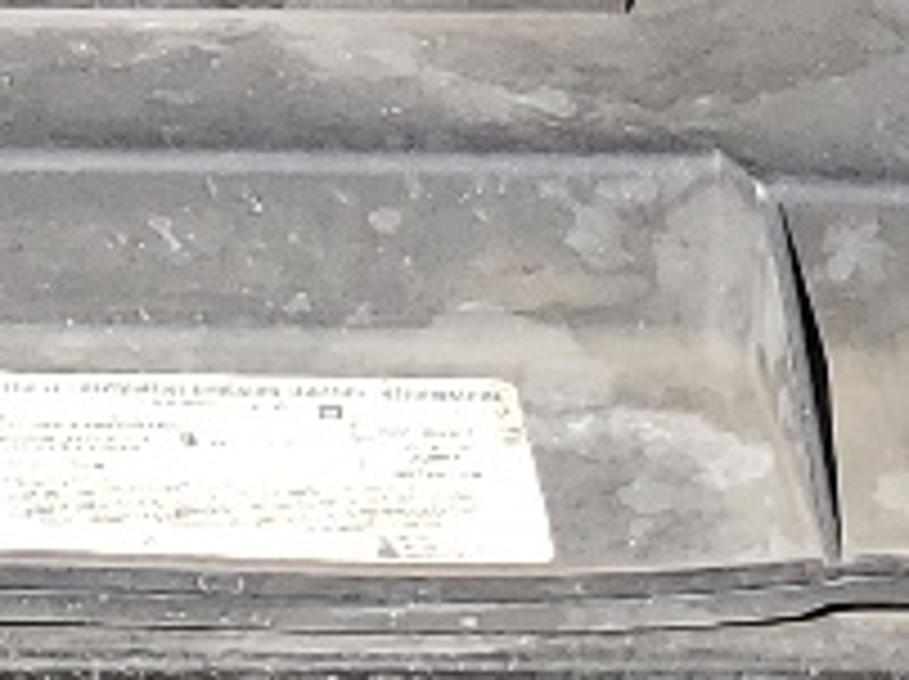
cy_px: -811
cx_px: -675
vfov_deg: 6.9
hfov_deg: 9.2
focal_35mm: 206
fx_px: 5403
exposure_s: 1/1429
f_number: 1.5
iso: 50
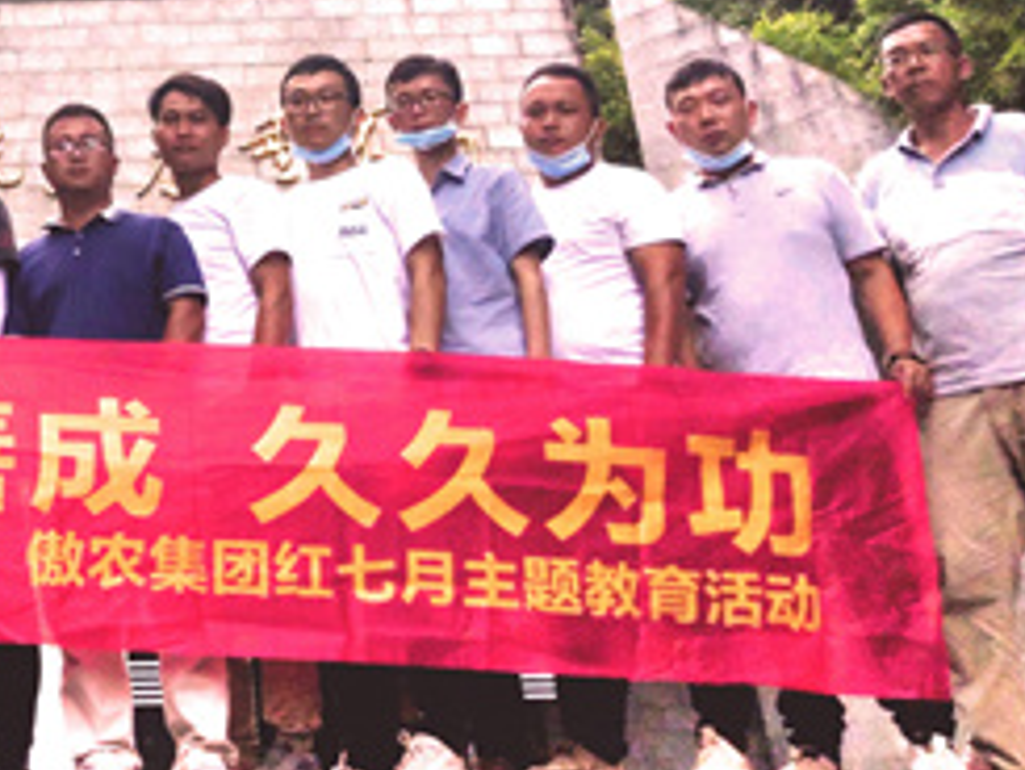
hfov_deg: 25.5
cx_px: -172
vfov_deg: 20.5
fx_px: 2044
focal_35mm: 69
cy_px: -46
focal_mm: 4.75
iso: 112
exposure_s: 1/2141
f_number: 1.75
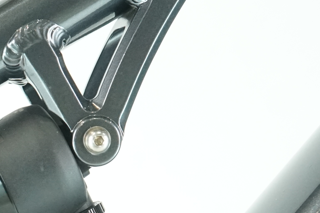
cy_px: 278
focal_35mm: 144
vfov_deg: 9.4
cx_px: -159
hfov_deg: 13.4
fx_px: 1280
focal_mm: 37
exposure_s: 1/200
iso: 3200
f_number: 5
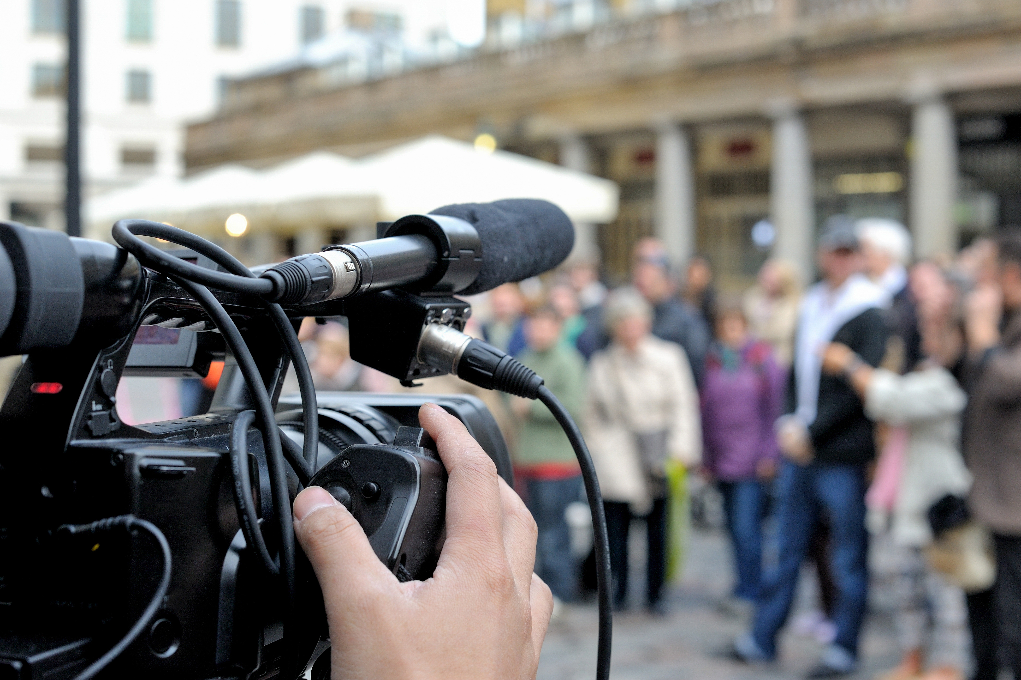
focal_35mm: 50
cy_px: 340
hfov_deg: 39.6
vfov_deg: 27.0
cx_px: 510
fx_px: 1417
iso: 800
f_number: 6.3
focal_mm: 50
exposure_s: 1/800
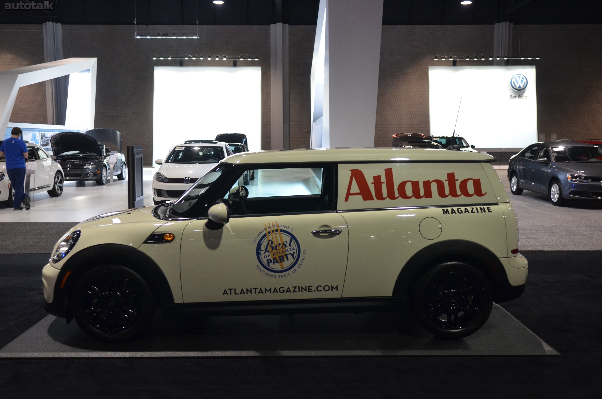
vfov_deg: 38.2
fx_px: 576
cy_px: 200
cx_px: 301
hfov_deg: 55.2
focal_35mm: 34
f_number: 2.8
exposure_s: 1/80
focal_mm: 23
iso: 1600
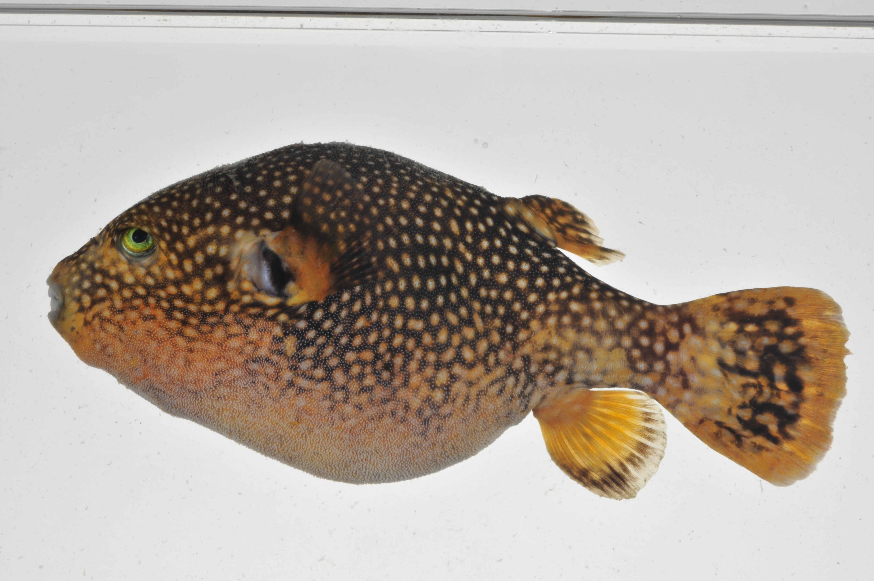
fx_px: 3819
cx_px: 437
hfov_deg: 13.1
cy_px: 290
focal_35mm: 158
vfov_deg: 8.7
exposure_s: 1/60
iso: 200
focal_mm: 105
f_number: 25
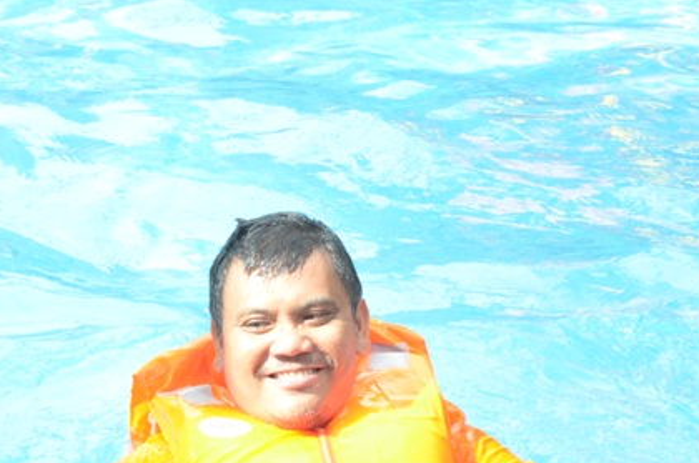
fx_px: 3875
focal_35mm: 200
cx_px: 318
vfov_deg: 6.8
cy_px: 281
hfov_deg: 10.3
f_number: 11
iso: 640
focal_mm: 70
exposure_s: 1/125
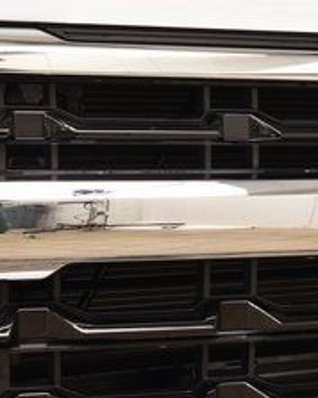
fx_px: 1143
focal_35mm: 97
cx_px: 316
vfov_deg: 19.8
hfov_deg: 15.6
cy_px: 183
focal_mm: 24
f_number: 7.1
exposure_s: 1/30
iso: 900
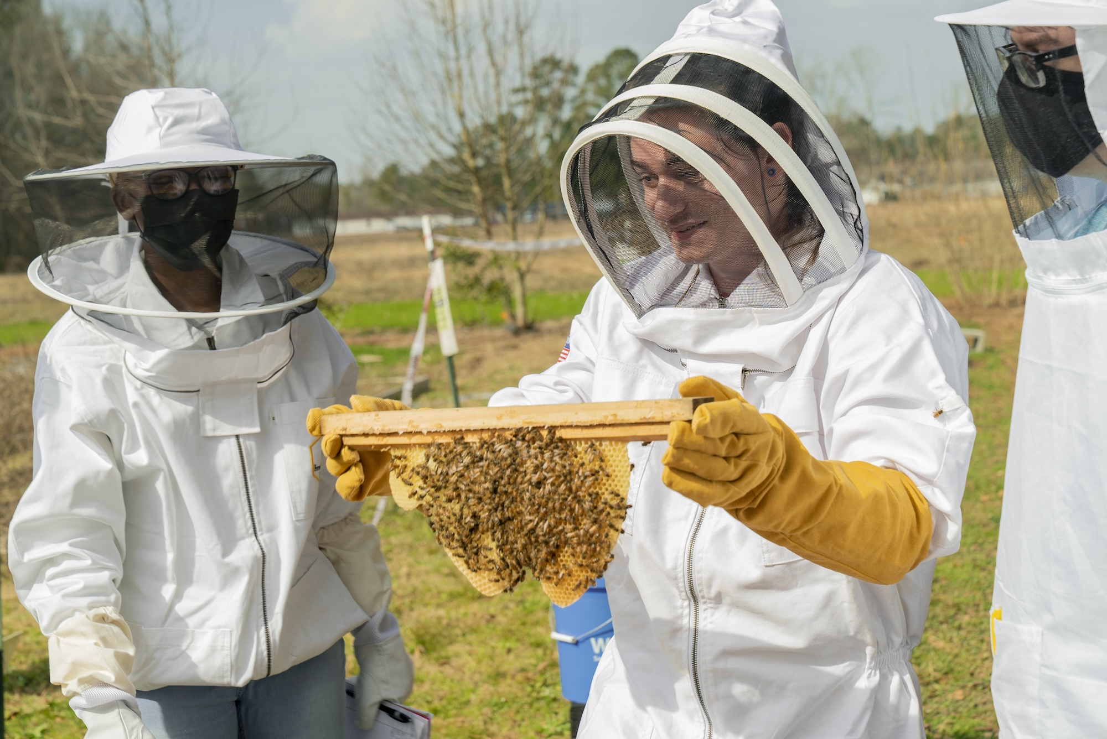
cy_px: 370
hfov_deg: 28.8
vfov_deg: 19.5
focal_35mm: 70
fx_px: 2154
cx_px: 554
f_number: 7.1
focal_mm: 70
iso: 100
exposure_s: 1/60
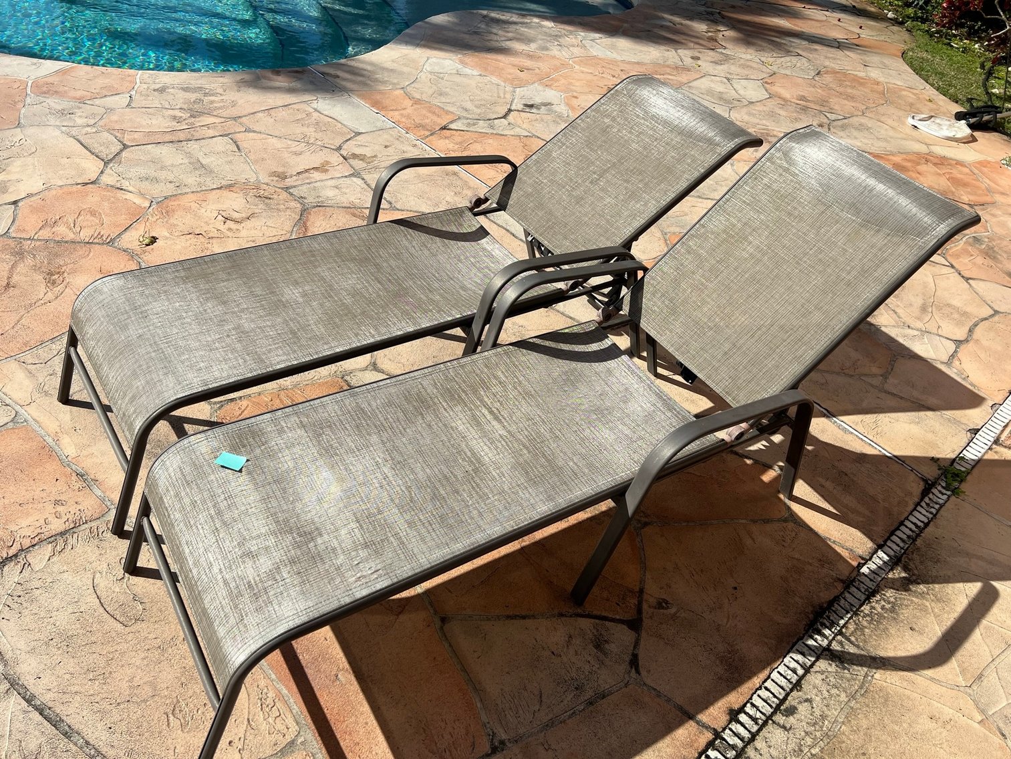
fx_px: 759
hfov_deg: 67.3
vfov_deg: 53.1
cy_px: 380
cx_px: 506
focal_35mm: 26
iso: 50
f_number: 1.5
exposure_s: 1/5882
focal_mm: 5.7
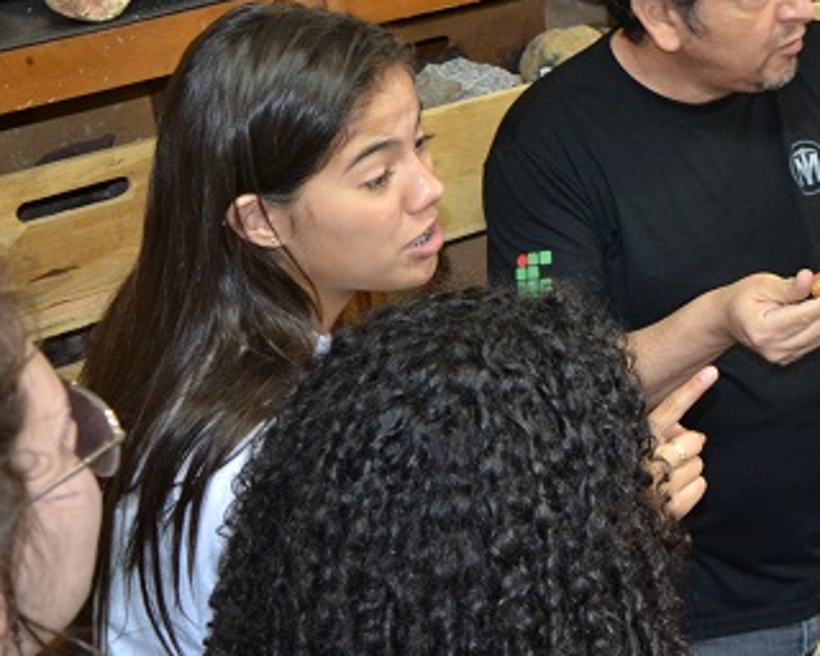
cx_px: 866
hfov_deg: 26.8
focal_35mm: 66
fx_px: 1602
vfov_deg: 22.7
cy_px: 90
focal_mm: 20
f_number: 3.5
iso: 1400
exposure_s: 1/60
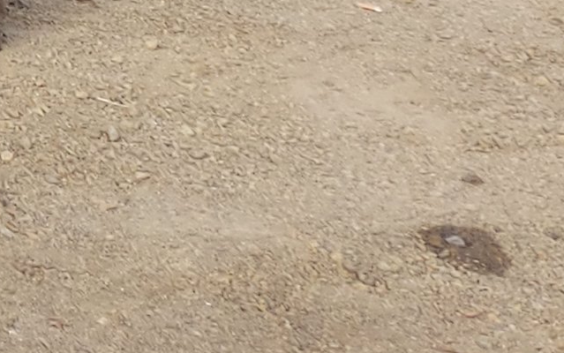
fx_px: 2829
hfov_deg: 9.1
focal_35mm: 184
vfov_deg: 6.5
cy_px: -750
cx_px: -1159
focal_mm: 5.23
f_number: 1.8
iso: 32
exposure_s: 1/365
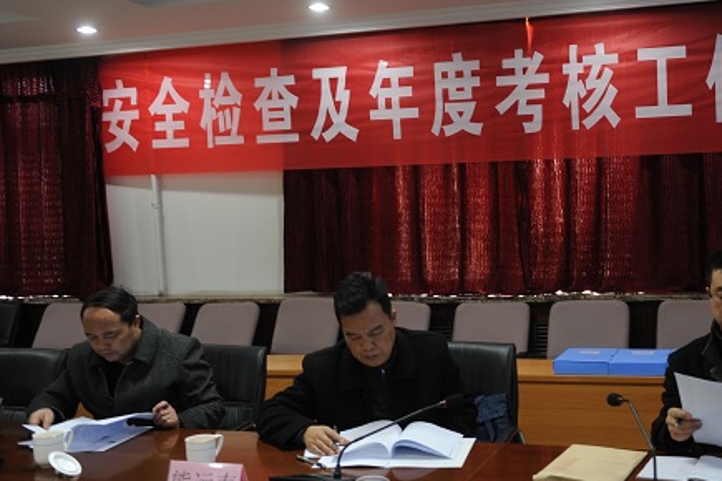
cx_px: 512
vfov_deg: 28.6
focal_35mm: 47
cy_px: 225
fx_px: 943
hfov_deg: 41.1
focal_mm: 32
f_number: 2.8
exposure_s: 1/25
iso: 320
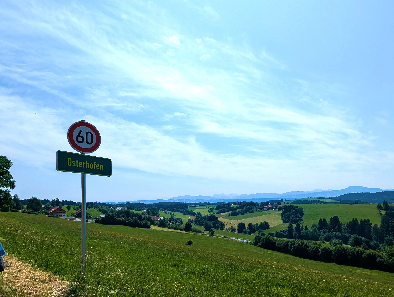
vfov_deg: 58.0
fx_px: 262
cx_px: 182
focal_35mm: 23
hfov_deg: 73.7
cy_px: 191
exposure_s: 1/3322
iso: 56
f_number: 2.2
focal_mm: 2.35
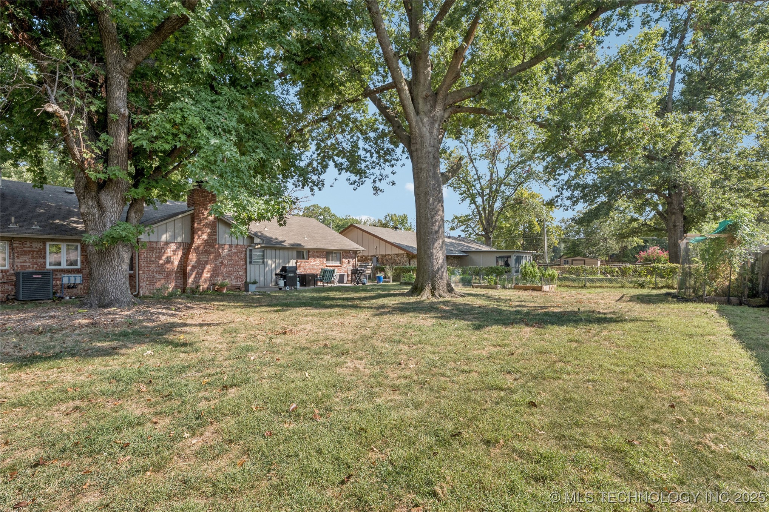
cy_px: 256
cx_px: 384
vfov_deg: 73.7
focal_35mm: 16
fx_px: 342
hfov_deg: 96.7
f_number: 13
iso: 640
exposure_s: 1/320
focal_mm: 16
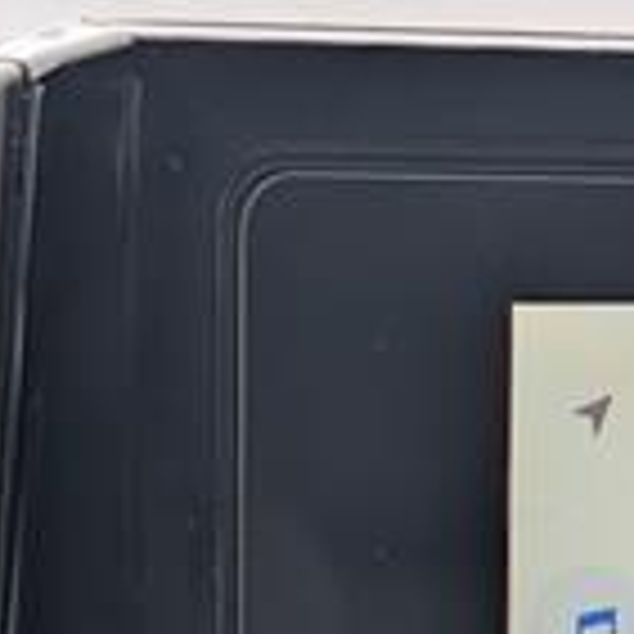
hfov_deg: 8.6
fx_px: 4082
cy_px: 926
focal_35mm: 197
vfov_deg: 8.7
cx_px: 1088
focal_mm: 6.9
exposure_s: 1/244
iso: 118
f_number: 1.68
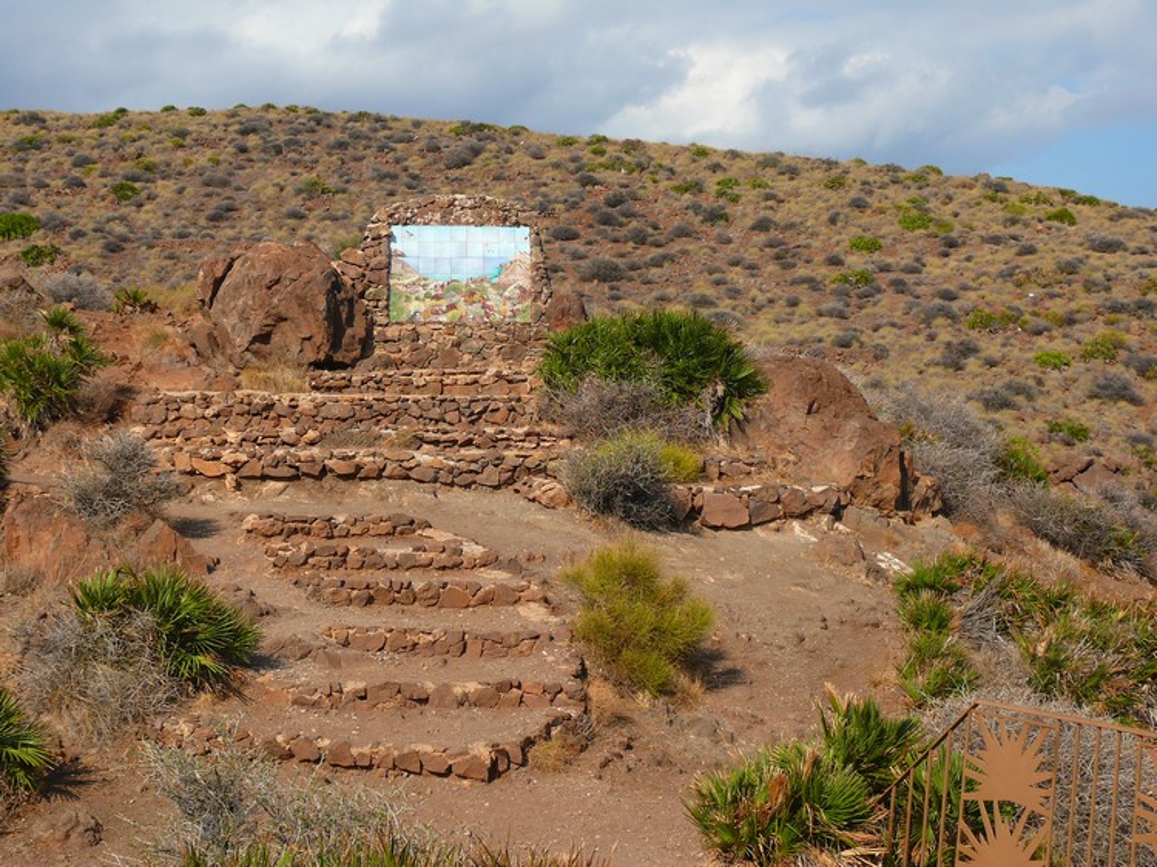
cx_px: 578
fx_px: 1938
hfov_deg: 33.2
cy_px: 434
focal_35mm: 58
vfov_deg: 25.2
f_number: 5
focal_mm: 12.3
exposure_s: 1/200
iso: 100
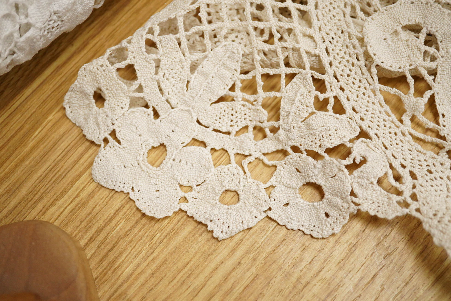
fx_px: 564
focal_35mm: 45
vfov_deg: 29.9
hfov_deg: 43.6
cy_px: 150
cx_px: 226
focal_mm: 30
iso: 2500
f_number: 3.5
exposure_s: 1/640
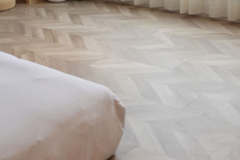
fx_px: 540
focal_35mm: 81
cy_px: -109
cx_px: 88
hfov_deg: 25.0
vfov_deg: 15.1
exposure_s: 1/80
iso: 125
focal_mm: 9.4
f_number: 3.5
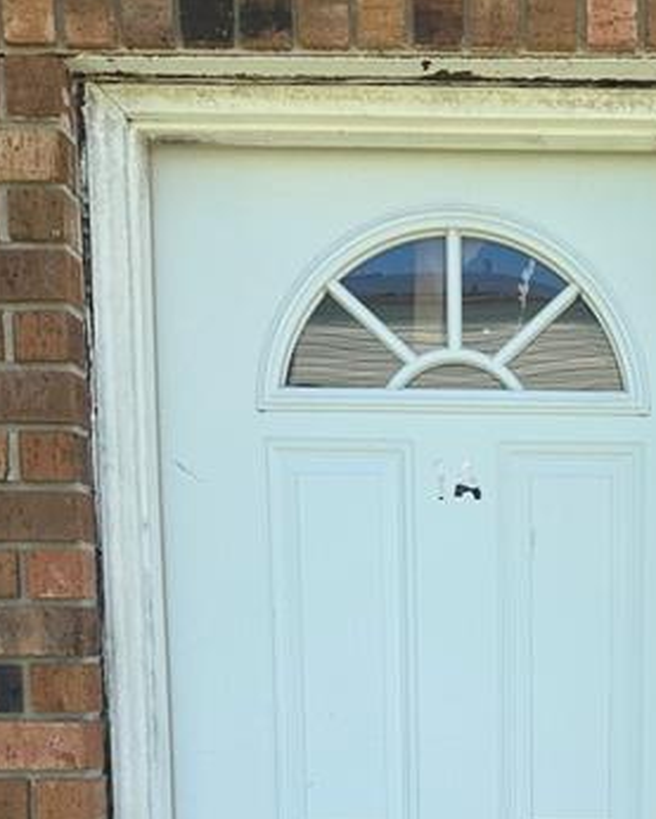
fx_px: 1261
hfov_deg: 28.2
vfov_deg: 33.4
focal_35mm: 52
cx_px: 575
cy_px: 788
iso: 80
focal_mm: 6.86
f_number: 1.78
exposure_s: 1/2410
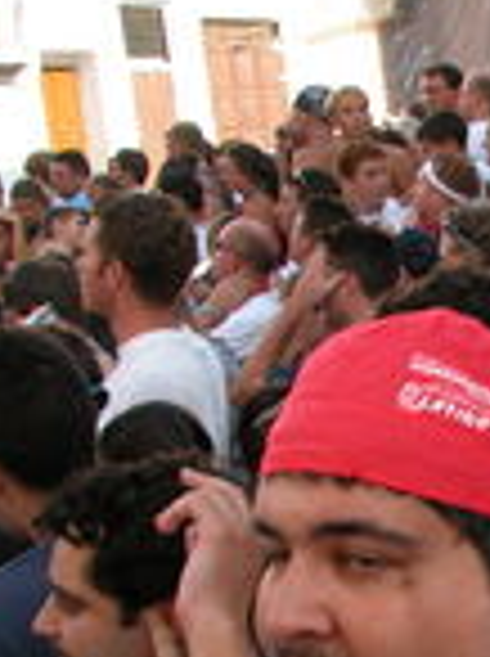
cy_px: 612
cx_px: 782
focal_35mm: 96
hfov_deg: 14.2
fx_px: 1817
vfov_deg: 20.0
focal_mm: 8.9
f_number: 4.5
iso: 100
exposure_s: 1/150
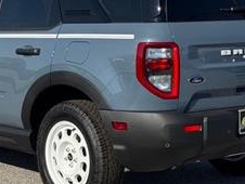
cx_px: 102
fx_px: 758
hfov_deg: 18.3
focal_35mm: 107
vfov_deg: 13.9
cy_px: 82
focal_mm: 6.76
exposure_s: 1/4608
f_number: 1.78
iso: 64
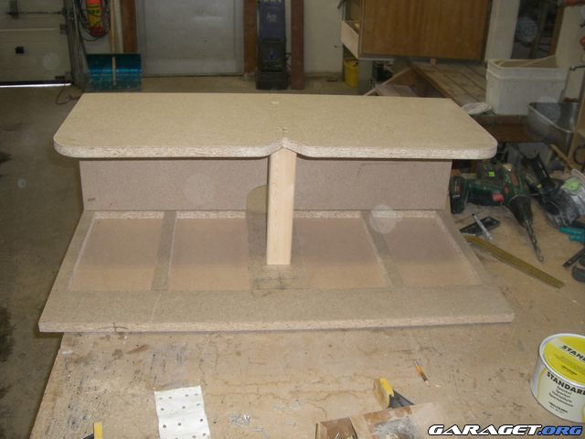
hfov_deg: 49.0
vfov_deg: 37.7
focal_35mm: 38
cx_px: 292
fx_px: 642
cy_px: 220
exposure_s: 1/60
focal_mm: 6.2
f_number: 2.7
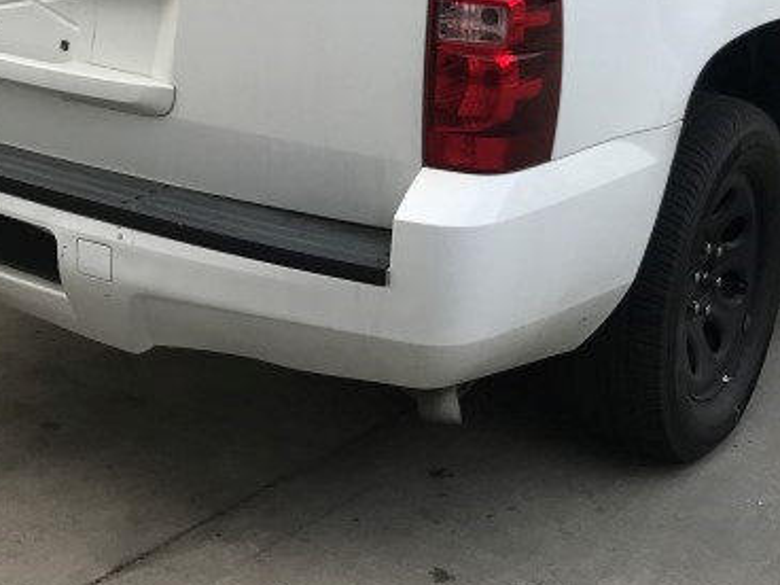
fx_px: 1758
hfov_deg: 25.0
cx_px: 324
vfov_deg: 18.1
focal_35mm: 78
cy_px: -81
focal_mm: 3.99
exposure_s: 1/368
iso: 20
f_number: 1.8
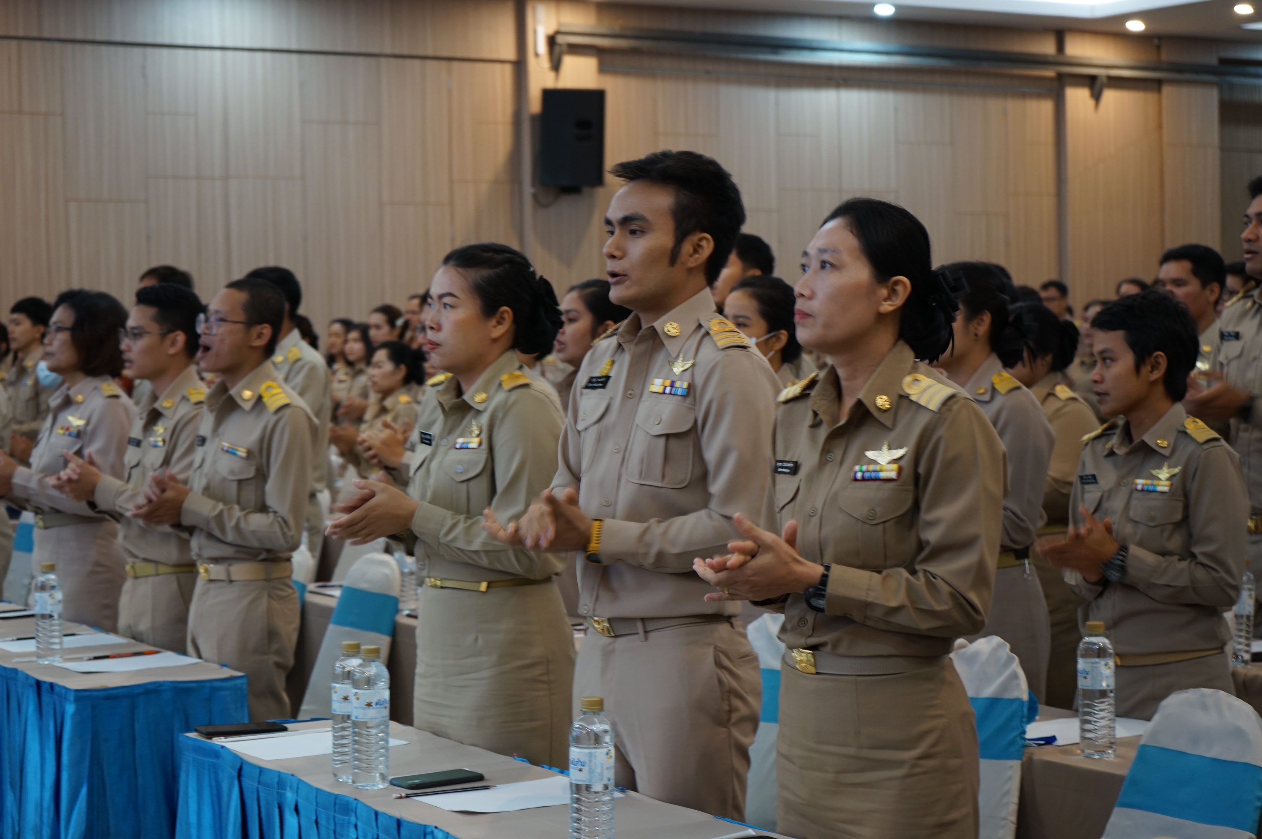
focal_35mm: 66
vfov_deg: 20.6
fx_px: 2312
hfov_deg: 30.5
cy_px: 420
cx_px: 631
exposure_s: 1/15
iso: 800
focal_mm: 66
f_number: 5.6
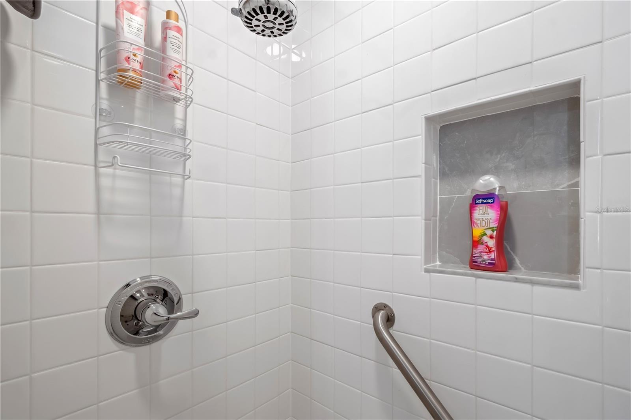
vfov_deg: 77.3
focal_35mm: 15
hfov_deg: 100.4
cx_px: 316
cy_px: 210
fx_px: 263
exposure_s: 1/4
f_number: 9
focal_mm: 10
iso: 250
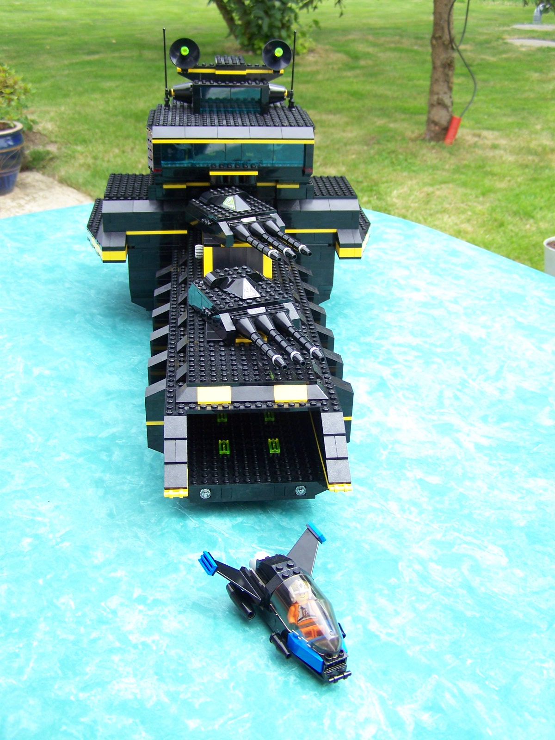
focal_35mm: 38
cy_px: 370
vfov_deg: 49.0
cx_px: 278
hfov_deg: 37.7
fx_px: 812
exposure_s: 1/200
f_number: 2.8
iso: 64
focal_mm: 6.3
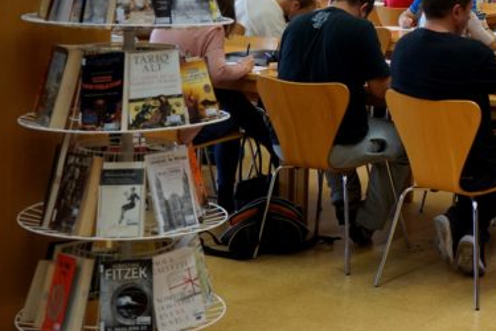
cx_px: 493
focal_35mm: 80
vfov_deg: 16.7
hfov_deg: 24.3
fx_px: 1102
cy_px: 10
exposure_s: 1/160
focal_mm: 39
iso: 640
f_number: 4
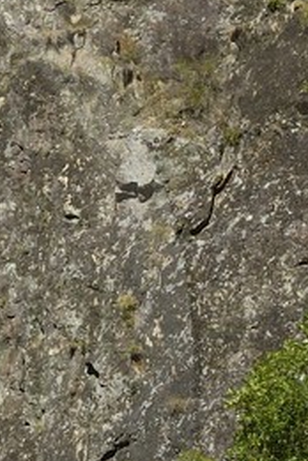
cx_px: -353
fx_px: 2515
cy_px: 374
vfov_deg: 10.5
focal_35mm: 196
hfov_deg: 6.7
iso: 200
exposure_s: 1/200
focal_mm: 32
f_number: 16
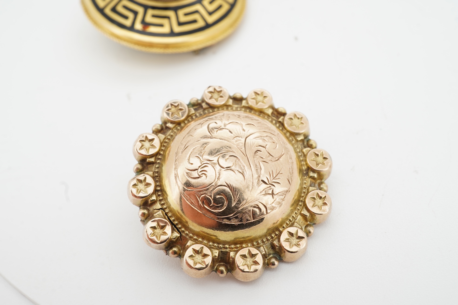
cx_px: 229
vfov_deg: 29.9
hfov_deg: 43.6
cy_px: 152
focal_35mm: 45
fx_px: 572
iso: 160
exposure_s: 1/80
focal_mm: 30
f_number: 22
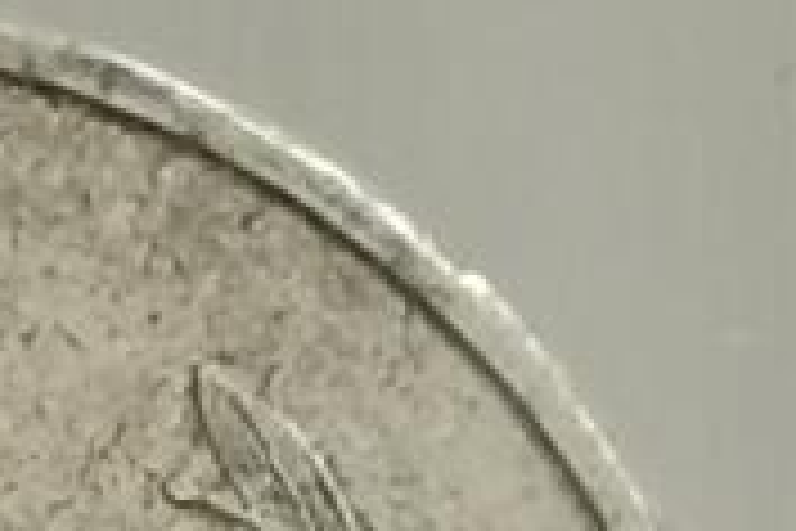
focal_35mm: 591
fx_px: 13067
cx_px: -400
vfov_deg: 2.3
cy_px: 1305
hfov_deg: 3.5
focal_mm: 5.58
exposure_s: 1/100
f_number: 1.8
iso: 80
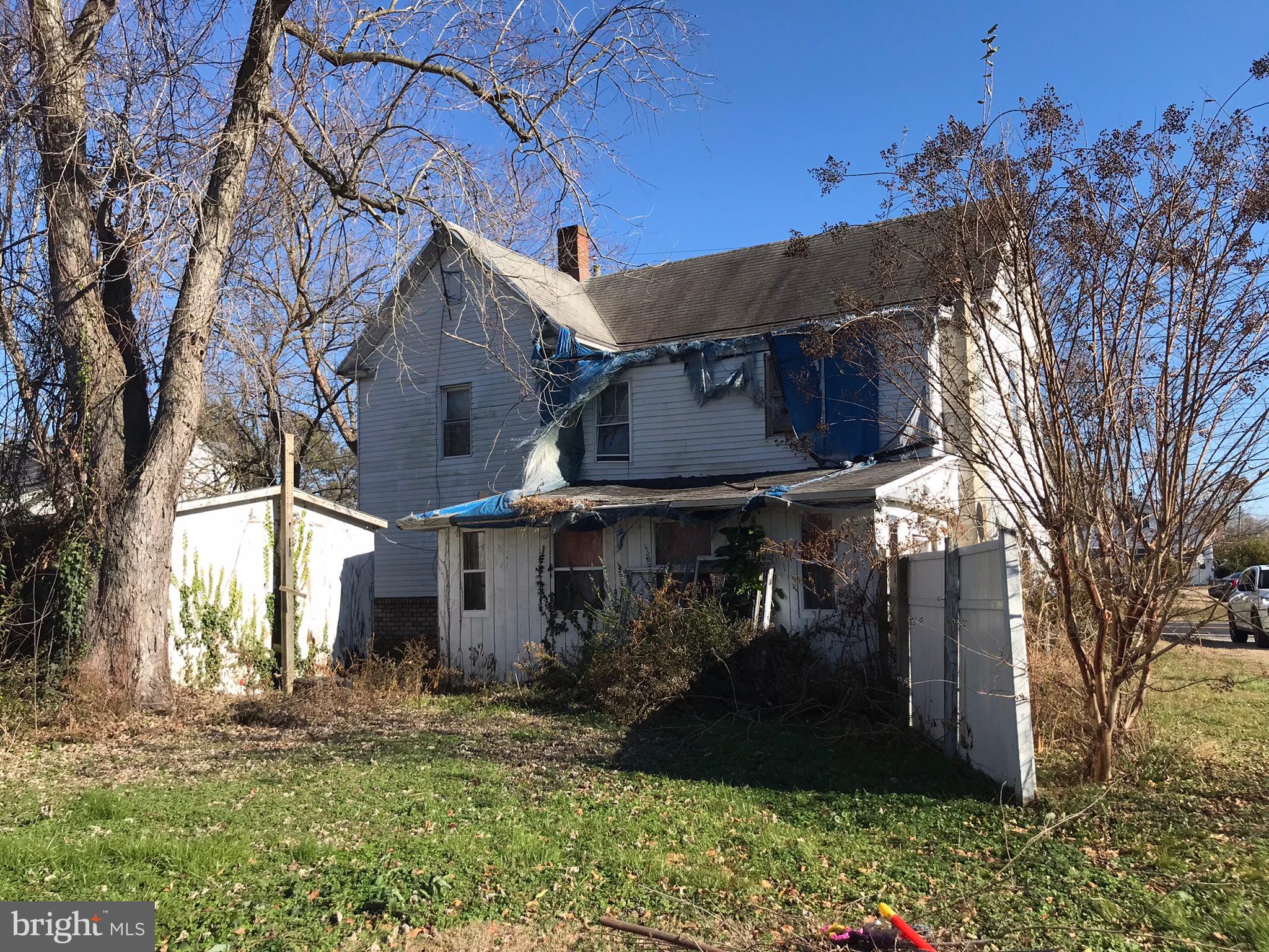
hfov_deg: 63.4
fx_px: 1026
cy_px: 476
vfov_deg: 49.7
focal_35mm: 28
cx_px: 634
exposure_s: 1/1520
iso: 20
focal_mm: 3.99
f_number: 1.8
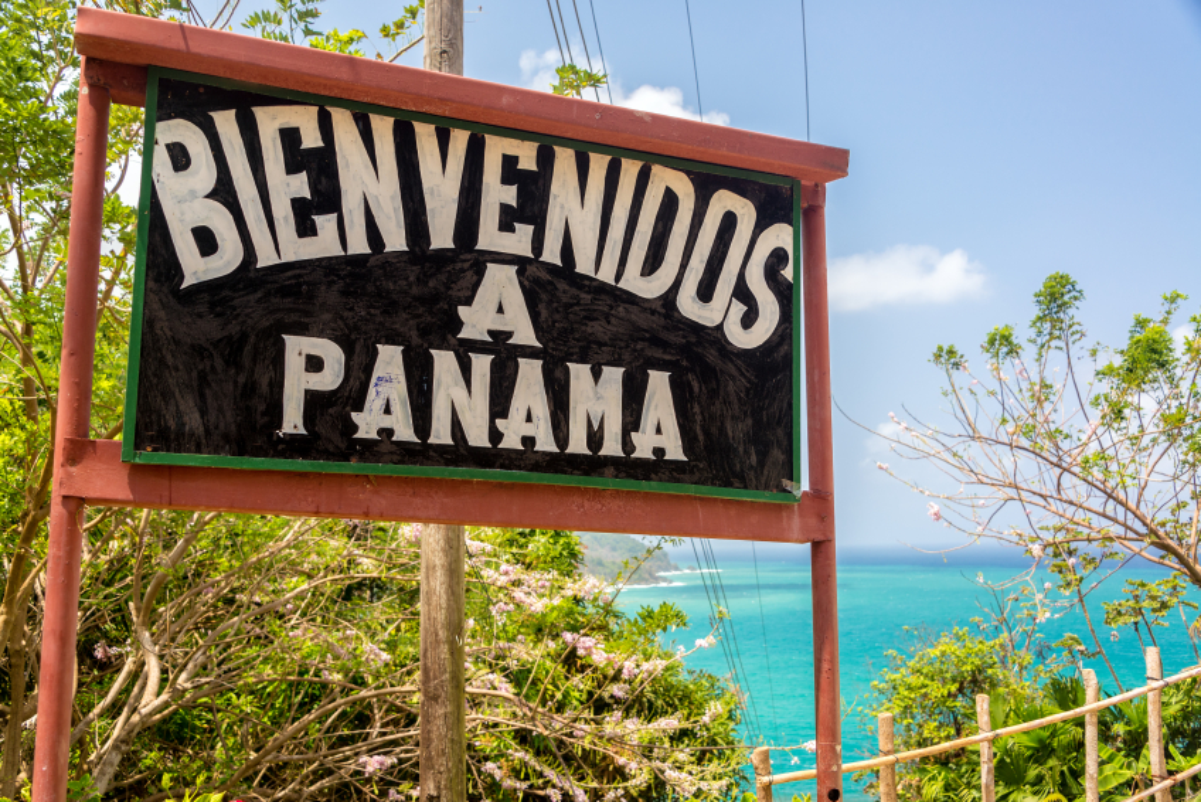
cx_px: 600
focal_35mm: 36
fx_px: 1201
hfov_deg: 53.1
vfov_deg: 36.9
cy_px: 401
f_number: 8
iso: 250
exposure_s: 1/125
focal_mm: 36
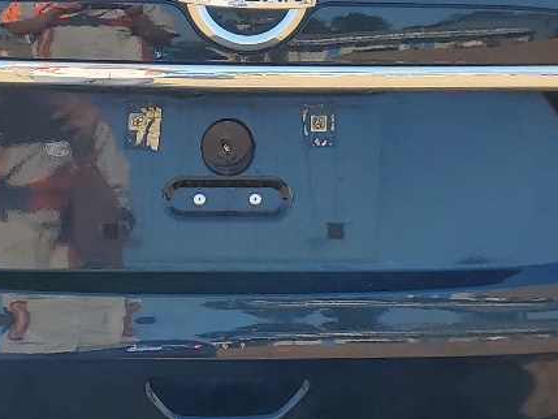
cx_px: 174
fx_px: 1564
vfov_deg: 15.2
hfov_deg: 20.1
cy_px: 115
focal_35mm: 97
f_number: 1.5
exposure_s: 1/1111
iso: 50
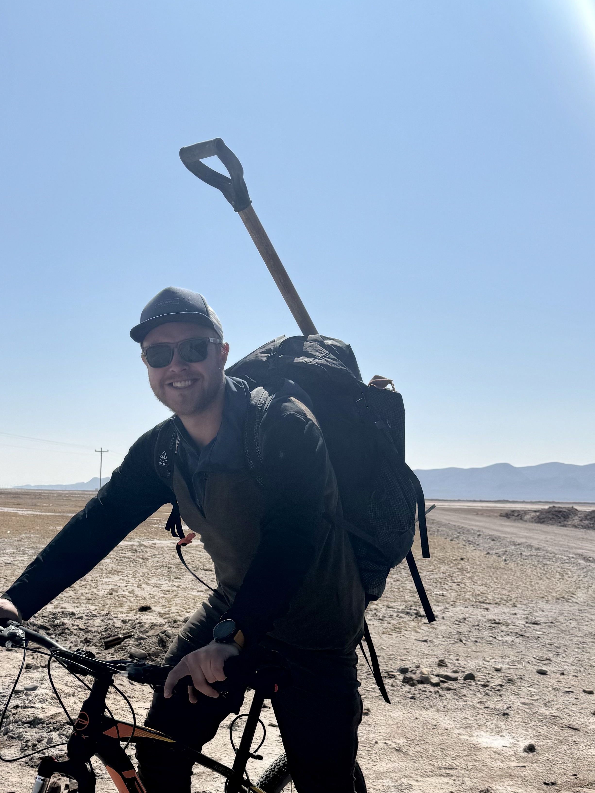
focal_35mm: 42
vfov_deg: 44.0
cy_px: 548
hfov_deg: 34.0
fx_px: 963
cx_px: 198
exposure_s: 1/12346
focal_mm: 6.76
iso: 80
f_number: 1.78
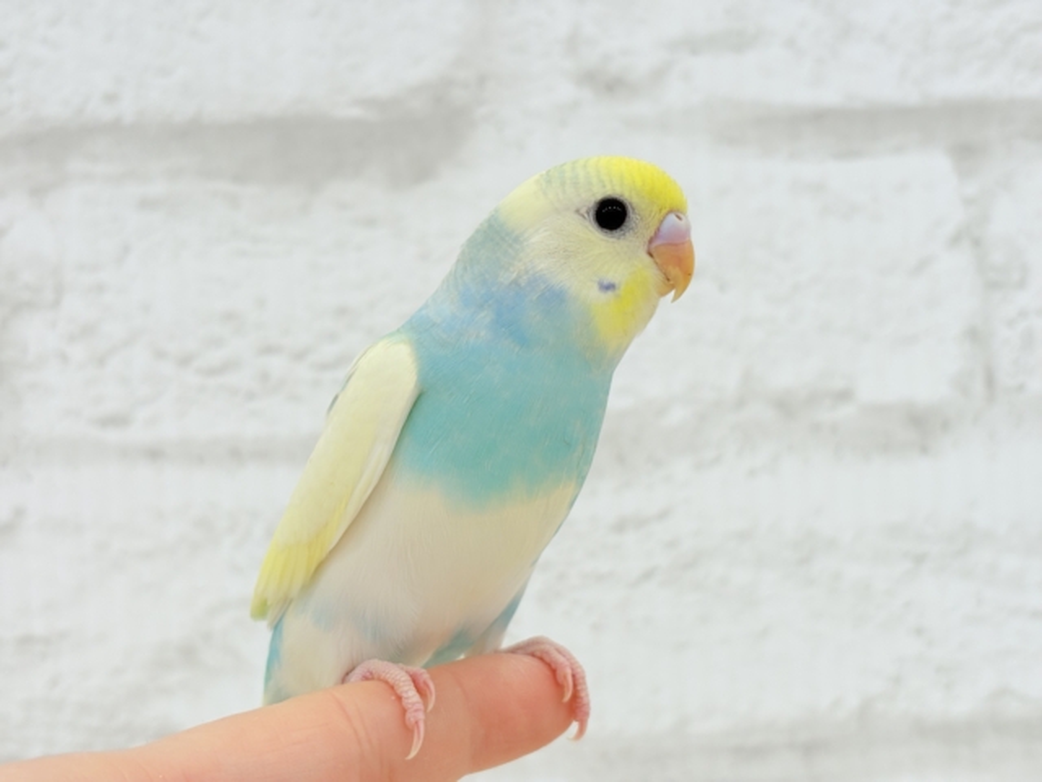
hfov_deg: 36.8
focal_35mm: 52
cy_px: 391
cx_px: 521
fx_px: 1565
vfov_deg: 28.0
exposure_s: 1/100
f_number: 1.6
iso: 64
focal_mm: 5.96
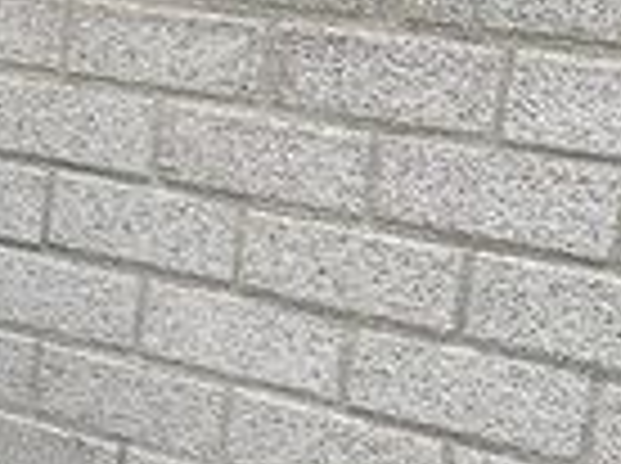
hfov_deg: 13.8
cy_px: 306
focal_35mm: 121
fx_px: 2167
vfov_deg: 12.2
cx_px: -634
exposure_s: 1/122
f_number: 1.6
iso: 32
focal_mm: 5.1
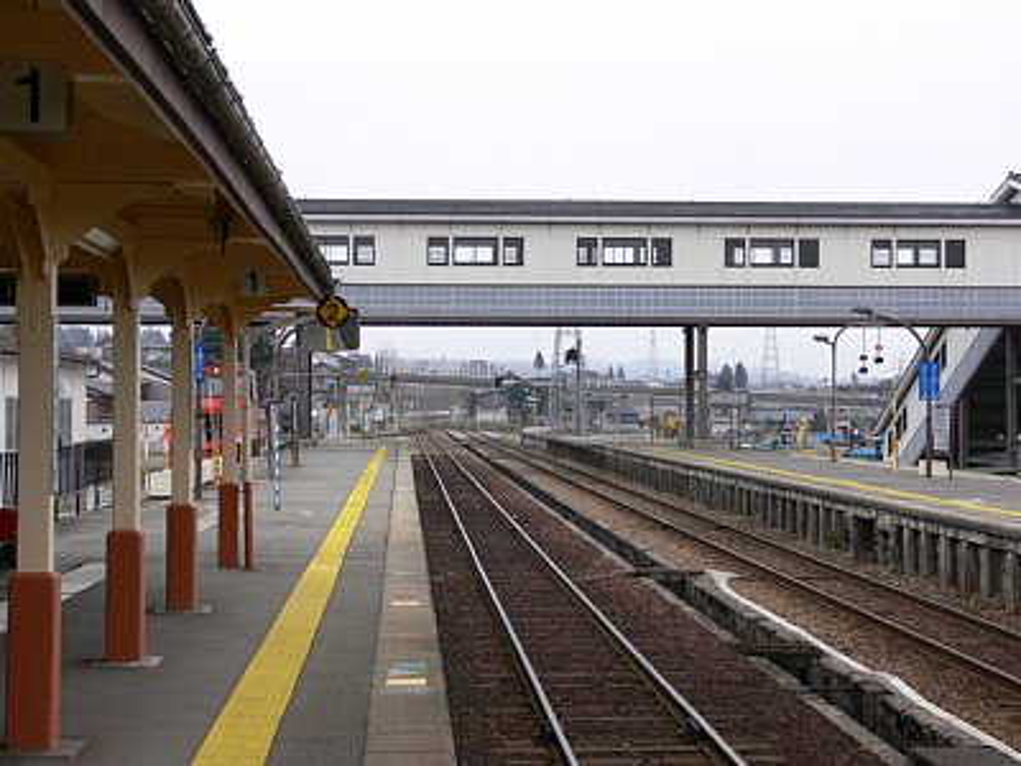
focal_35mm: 64
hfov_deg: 30.3
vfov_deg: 22.9
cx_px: 510
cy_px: 383
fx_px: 1888
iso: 80
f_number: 4.5
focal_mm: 13.6
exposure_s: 1/100
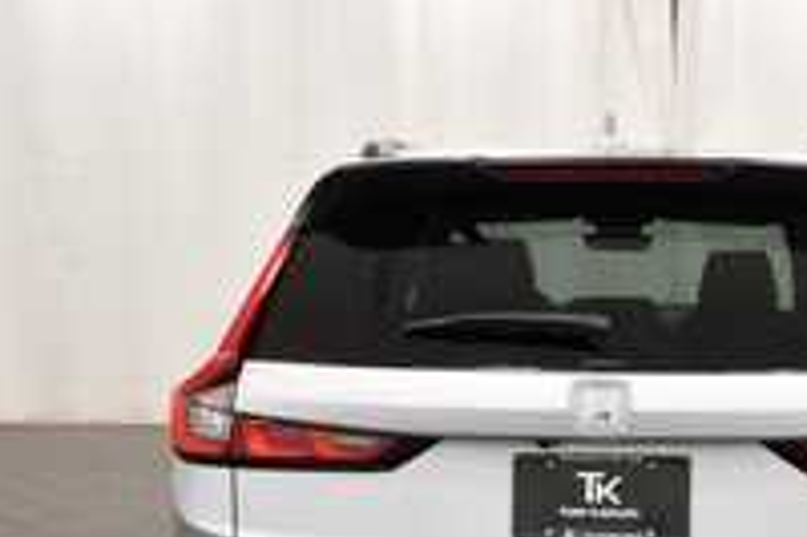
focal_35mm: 54
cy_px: 525
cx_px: 605
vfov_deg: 24.0
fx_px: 1209
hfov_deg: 36.1
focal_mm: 18
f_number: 5.3
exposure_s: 1/125
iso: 800
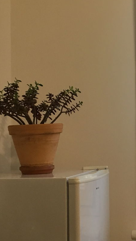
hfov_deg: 14.1
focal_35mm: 84
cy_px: 103
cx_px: 142
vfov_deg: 25.3
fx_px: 539
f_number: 2.2
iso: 125
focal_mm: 4.15
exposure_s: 1/33
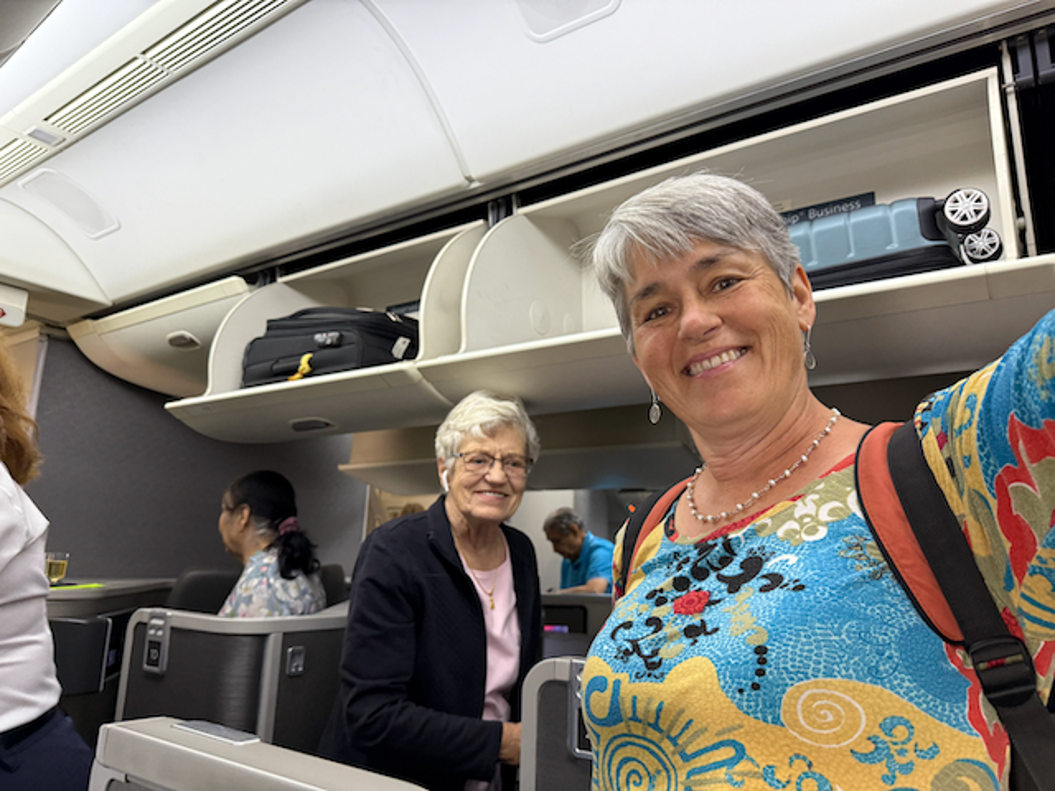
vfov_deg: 56.8
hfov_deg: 71.6
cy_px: 396
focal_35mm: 24
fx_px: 731
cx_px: 528
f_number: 1.78
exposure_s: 1/60
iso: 400
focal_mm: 6.76
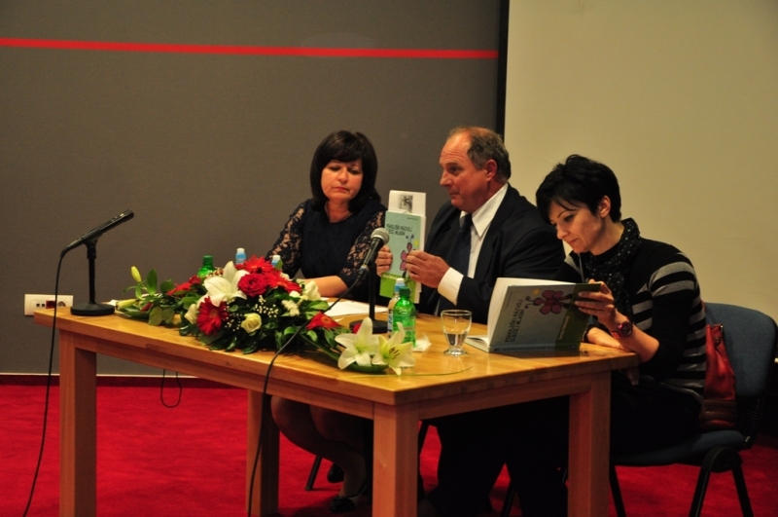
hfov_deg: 26.0
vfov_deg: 17.4
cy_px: 258
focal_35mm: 78
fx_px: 1683
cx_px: 389
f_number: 5
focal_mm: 52
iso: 640
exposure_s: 1/15
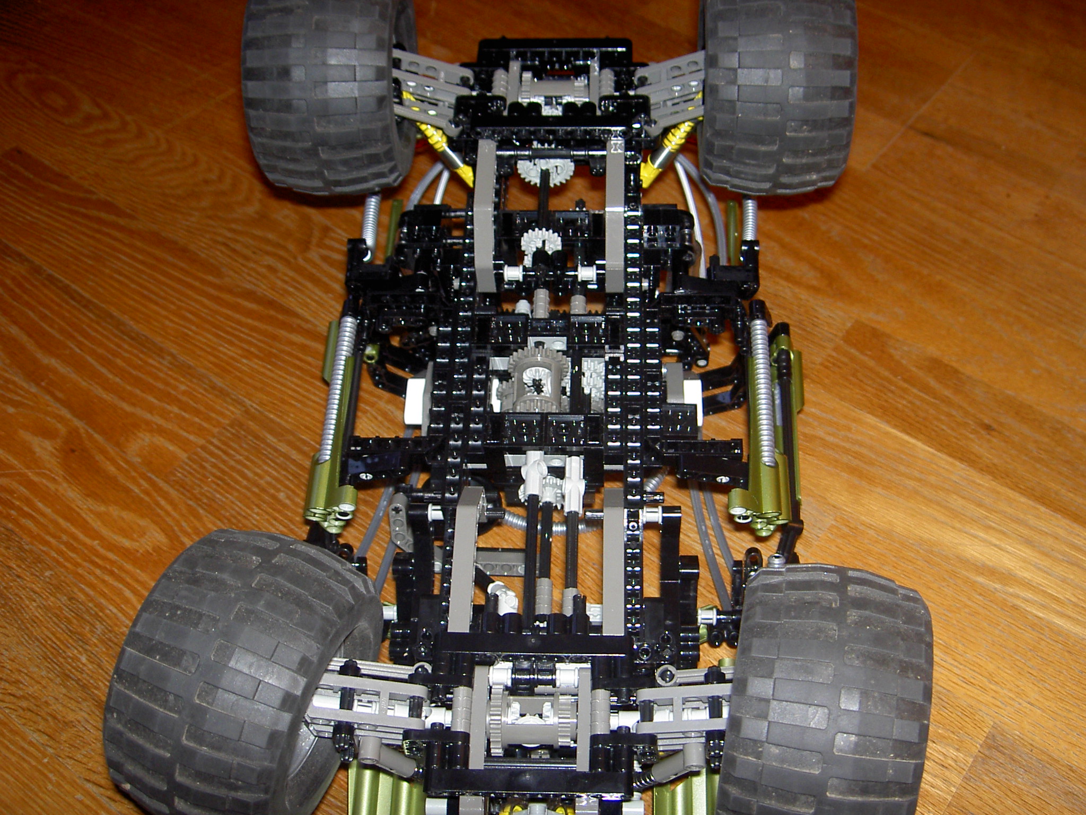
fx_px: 1224
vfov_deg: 36.8
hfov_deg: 47.9
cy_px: 408
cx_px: 543
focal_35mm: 39
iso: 100
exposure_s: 1/59.5
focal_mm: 8
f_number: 2.8
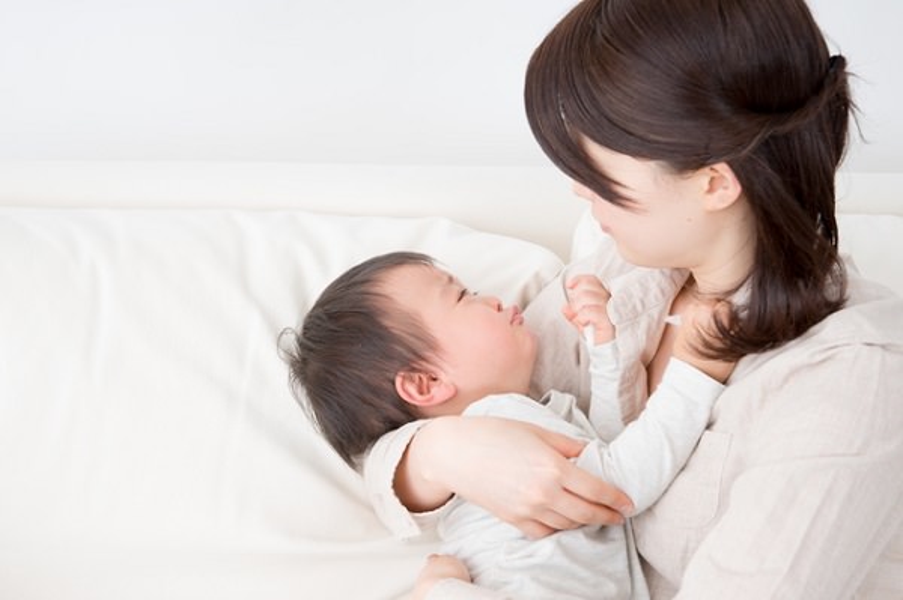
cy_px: 300
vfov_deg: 19.4
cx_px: 452
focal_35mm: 70
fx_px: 1754
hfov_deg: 28.9
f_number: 9
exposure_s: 1/125
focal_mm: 70
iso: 160
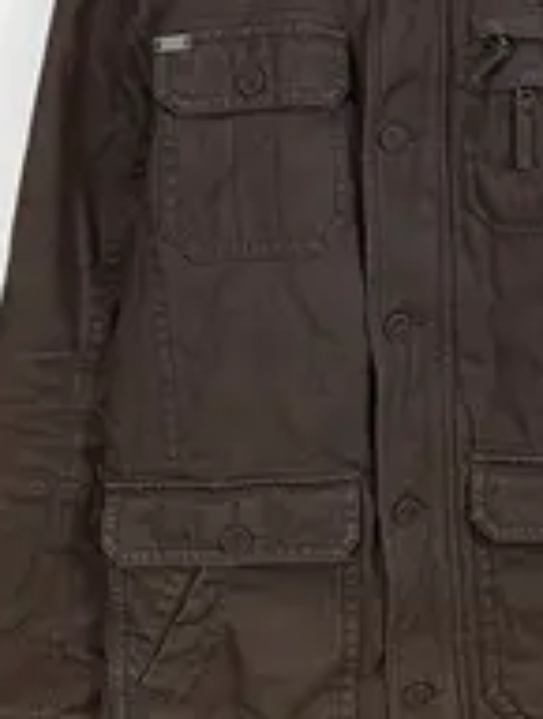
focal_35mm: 58
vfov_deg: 32.7
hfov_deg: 25.0
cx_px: 412
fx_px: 1208
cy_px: 206
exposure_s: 1/50
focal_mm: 4.22
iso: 77
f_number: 1.8
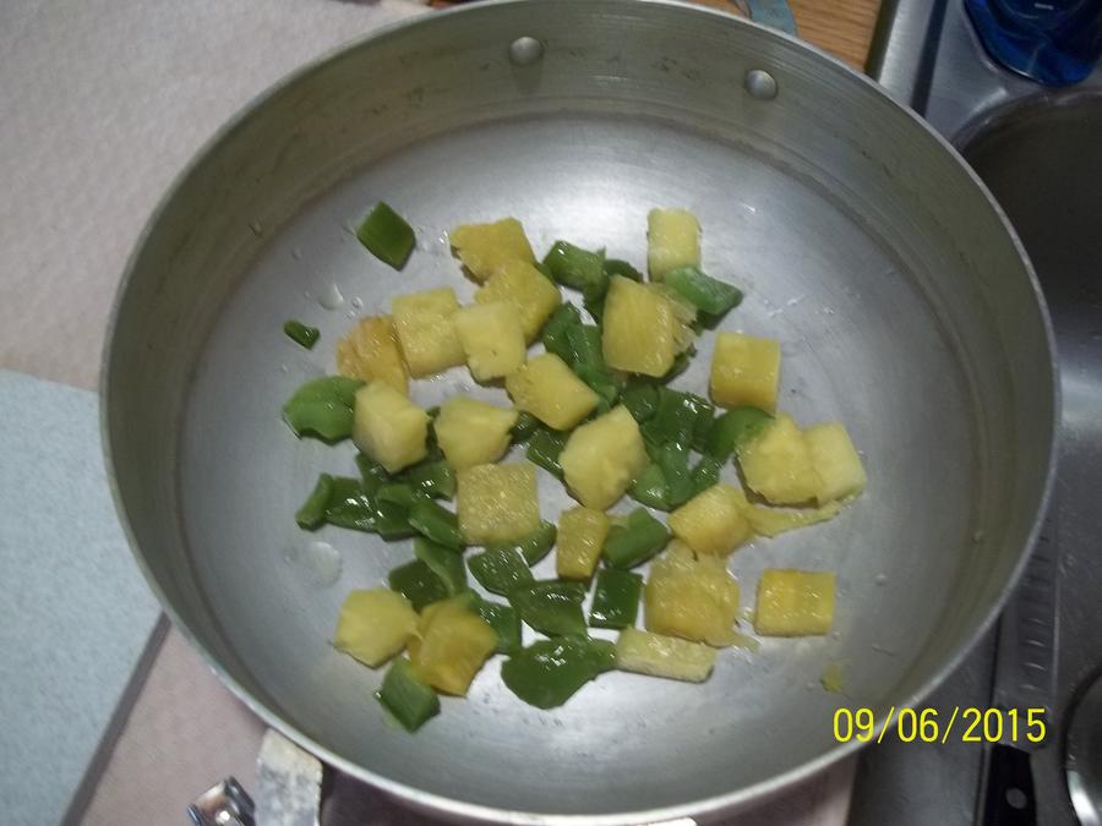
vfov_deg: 44.2
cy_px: 413
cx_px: 551
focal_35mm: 32
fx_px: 1019
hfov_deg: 56.8
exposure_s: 1/30
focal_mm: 5.7
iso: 125
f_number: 2.9
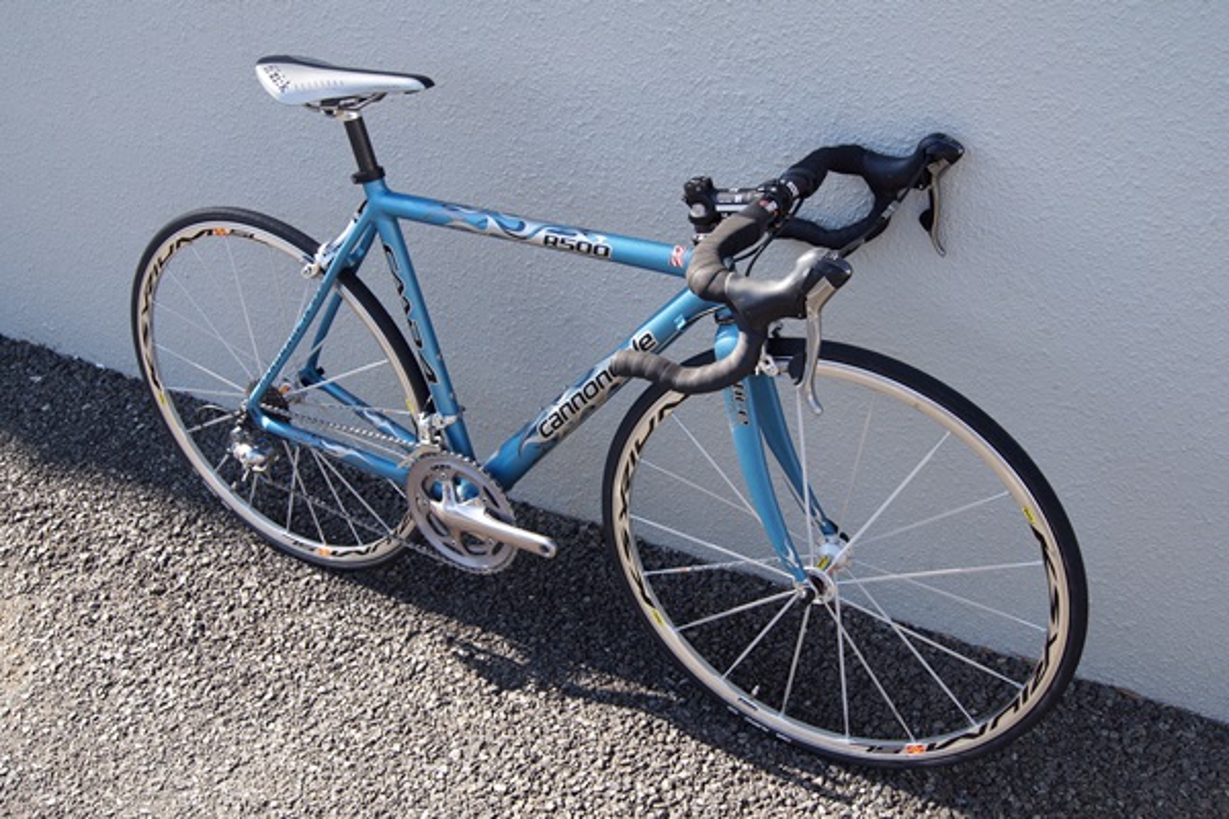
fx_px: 1126
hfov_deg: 57.2
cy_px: 410
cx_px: 614
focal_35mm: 33
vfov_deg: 40.0
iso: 100
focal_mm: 22
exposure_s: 1/100
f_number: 6.3
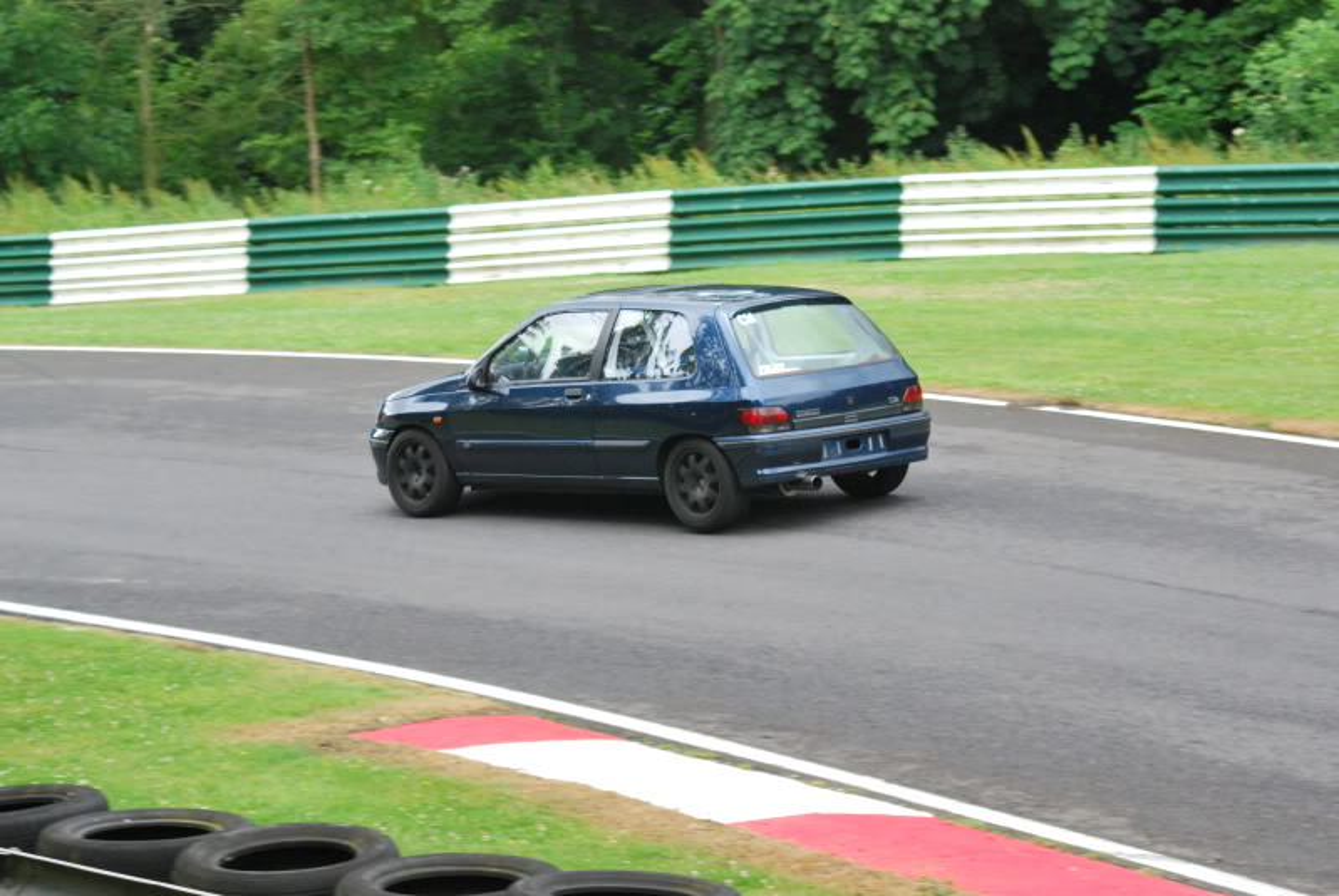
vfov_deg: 13.1
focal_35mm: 105
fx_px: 3910
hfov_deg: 19.4
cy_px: 448
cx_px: 670
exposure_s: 1/400
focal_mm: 70
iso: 1000
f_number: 5.6
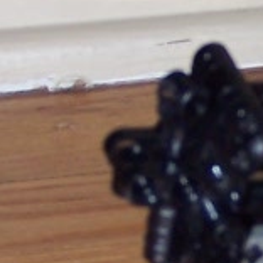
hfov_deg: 6.7
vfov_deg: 6.8
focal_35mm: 258
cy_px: 110
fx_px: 2218
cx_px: 394
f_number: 2.8
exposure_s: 1/60
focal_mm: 6.3
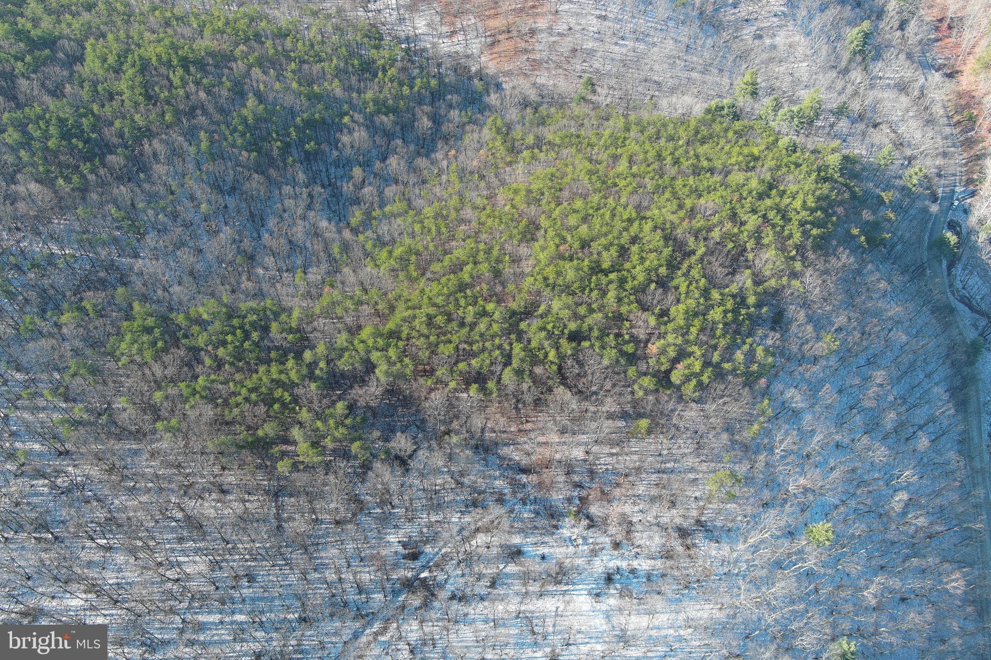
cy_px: 330
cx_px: 496
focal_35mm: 29
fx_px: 798
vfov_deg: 45.0
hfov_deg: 63.7
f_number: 2.8
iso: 100
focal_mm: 10.57
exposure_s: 1/235
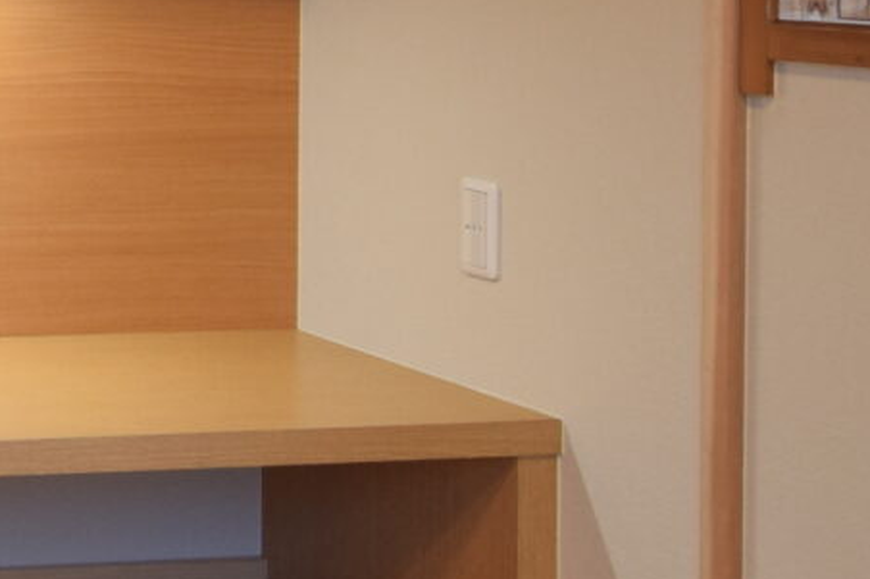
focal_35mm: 85
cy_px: -91
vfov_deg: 15.5
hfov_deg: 19.8
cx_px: -529
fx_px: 2053
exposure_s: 1/30
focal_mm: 10
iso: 250
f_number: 4
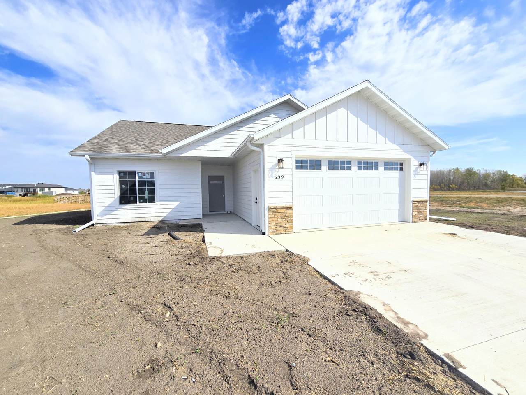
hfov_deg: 106.2
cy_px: 198
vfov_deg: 89.9
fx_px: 198
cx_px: 263
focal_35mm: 13
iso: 50
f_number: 2.2
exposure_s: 1/4481
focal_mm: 2.2
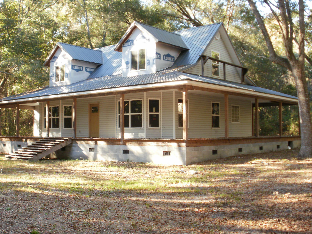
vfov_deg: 32.9
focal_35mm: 44
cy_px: 117
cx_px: 156
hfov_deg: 42.9
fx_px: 397
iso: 100
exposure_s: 1/30
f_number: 4
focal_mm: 7.7
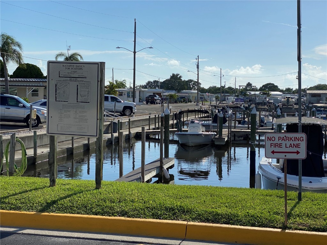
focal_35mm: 52
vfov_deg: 28.0
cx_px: 164
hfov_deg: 36.8
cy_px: 122
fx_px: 491
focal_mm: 6
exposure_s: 1/4348
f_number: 2
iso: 25
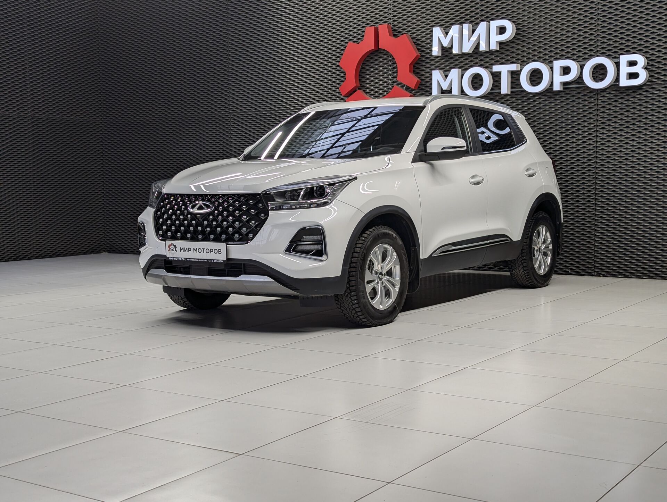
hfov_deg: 39.6
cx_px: 334
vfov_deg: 30.3
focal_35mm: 48
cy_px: 251
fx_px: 926
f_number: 1.85
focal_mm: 6.81
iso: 42
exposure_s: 1/128
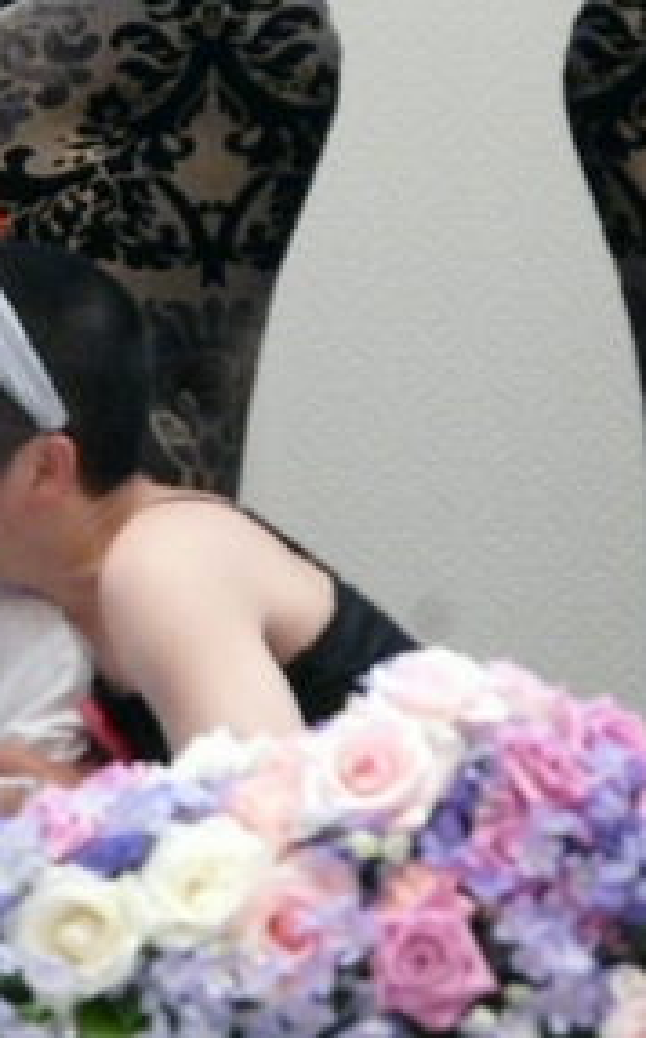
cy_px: 519
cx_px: 25
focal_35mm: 305
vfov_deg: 6.9
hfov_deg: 4.3
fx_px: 8618
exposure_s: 1/100
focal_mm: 35.2
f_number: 3.6
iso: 1600
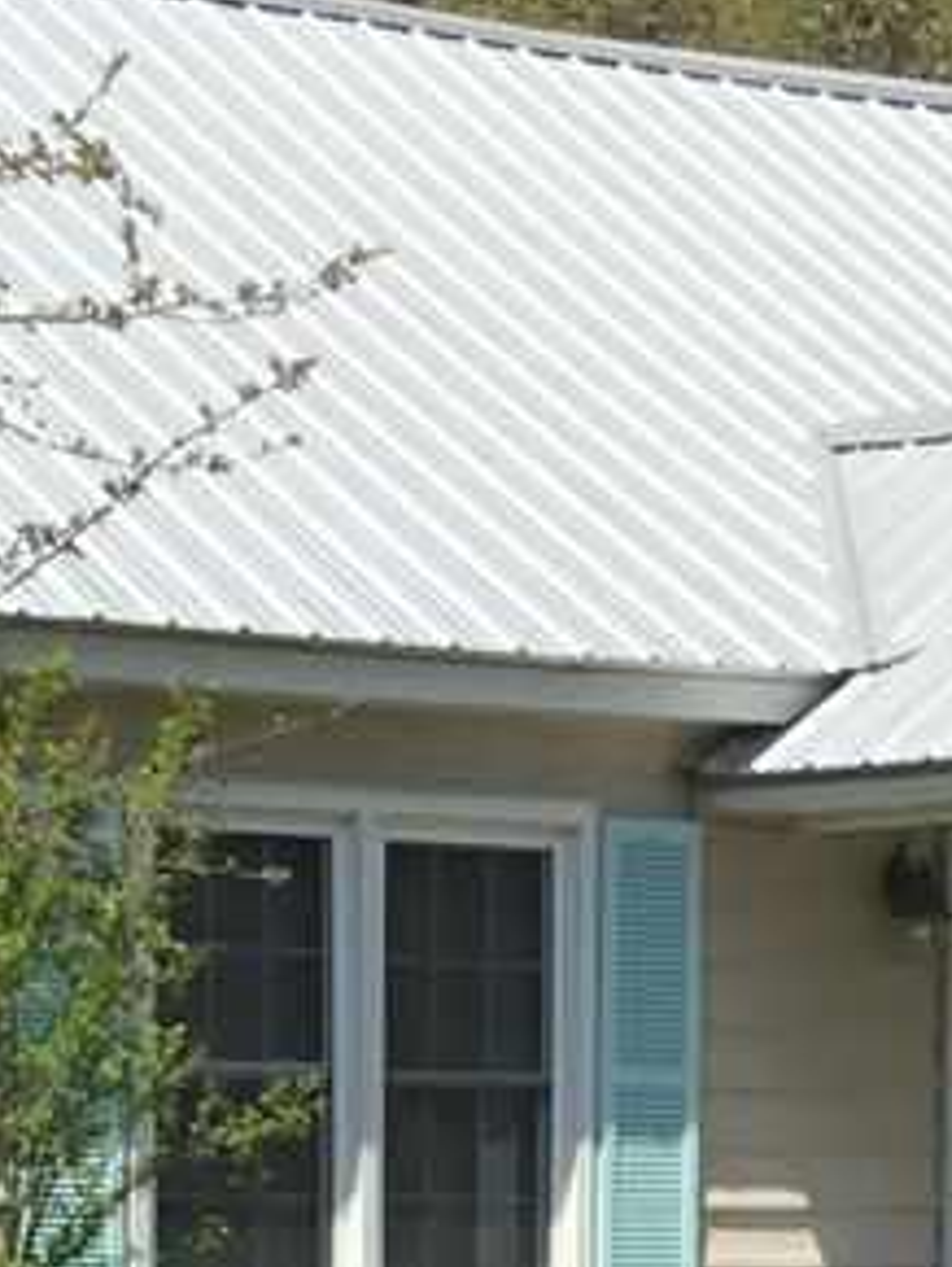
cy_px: 2416
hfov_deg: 9.1
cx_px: 472
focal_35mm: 164
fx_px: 6005
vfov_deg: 11.1
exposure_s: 1/1335
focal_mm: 3.3
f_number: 2.4
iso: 25
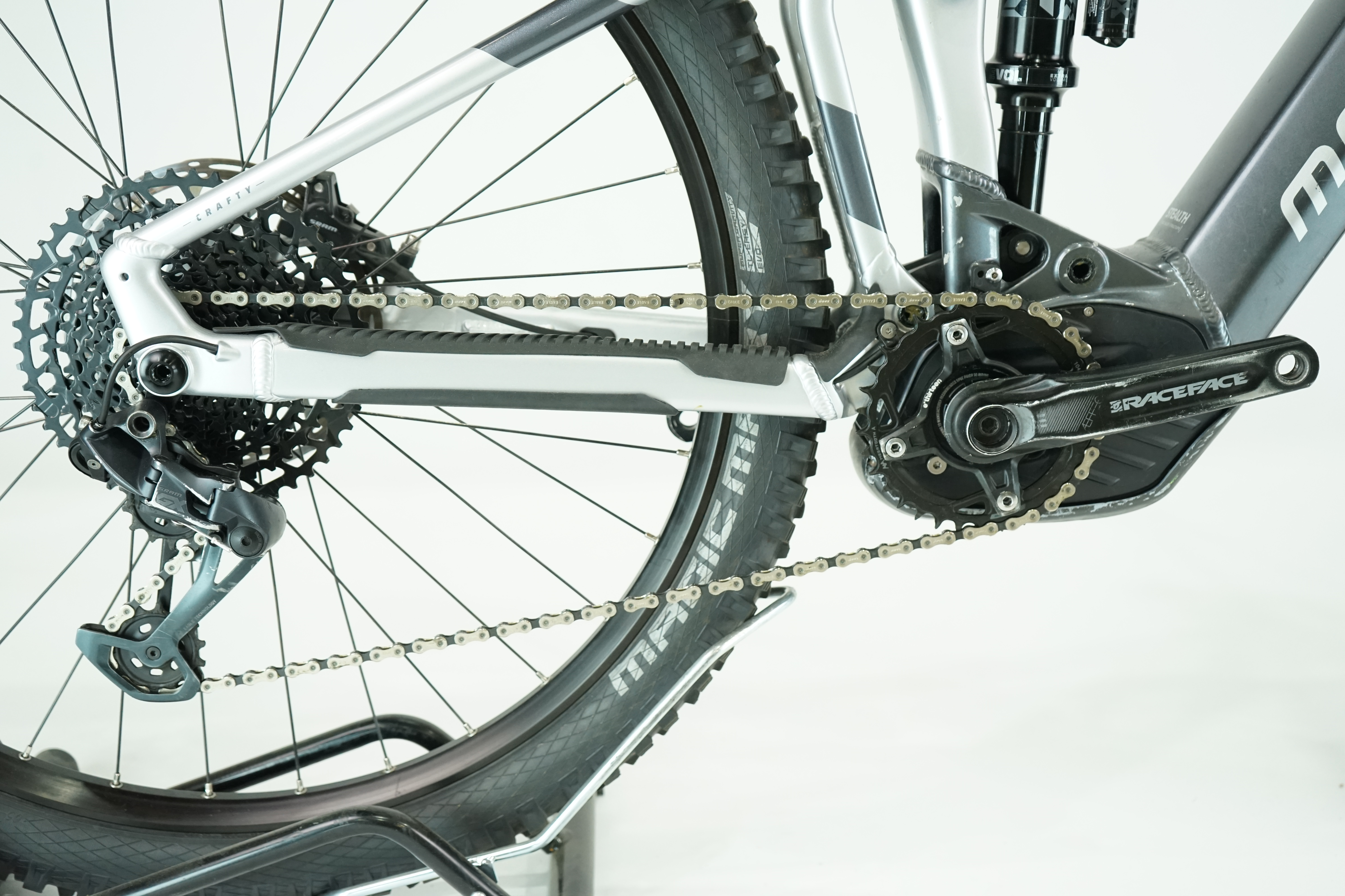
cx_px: 672
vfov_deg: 31.9
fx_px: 1569
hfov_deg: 46.4
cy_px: 448
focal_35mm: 42
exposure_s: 1/200
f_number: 5
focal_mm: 42
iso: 2000
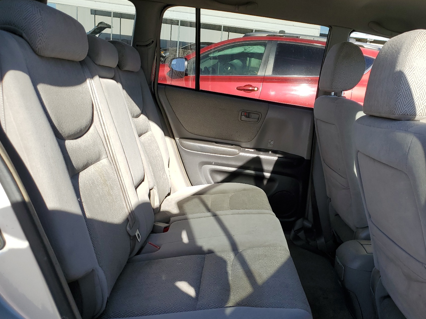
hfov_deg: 58.0
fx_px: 381
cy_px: 180
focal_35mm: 31
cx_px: 249
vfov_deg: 45.3
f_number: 1.5
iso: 50
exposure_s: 1/1250
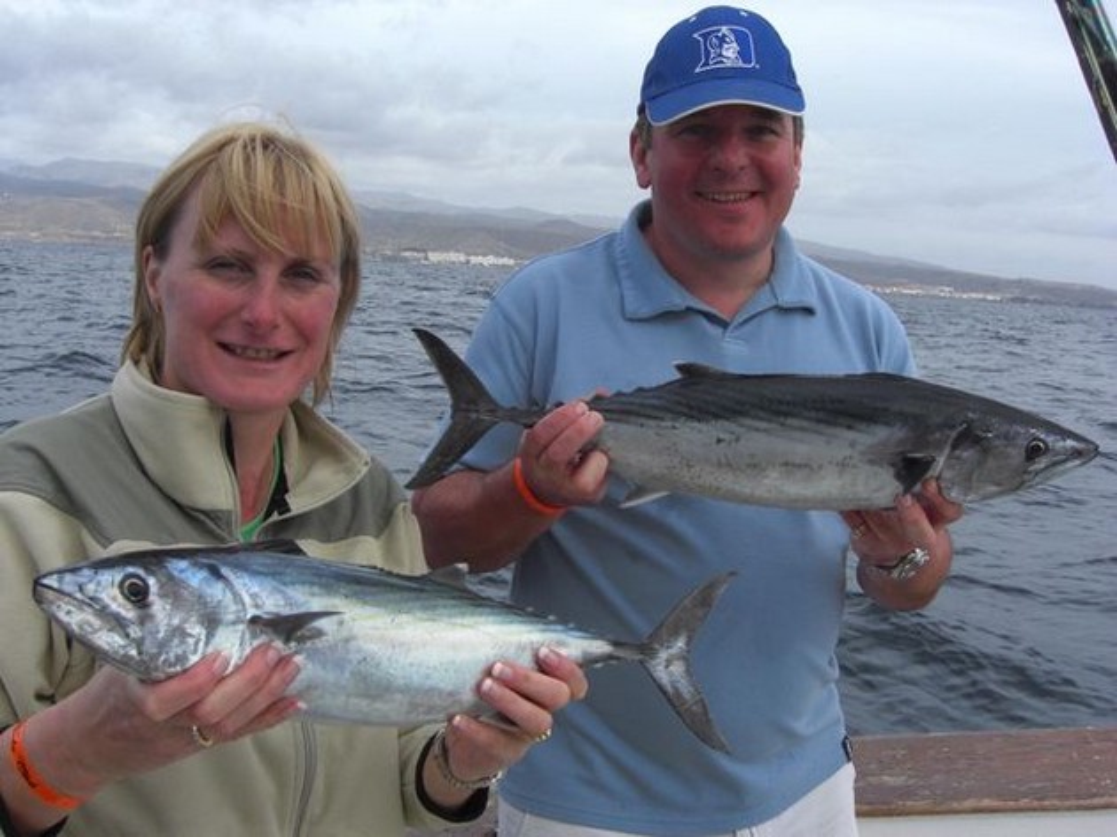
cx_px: 558
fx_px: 1226
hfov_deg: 49.0
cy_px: 418
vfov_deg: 37.7
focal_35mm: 38
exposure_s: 1/640
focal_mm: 7.9
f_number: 4
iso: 80
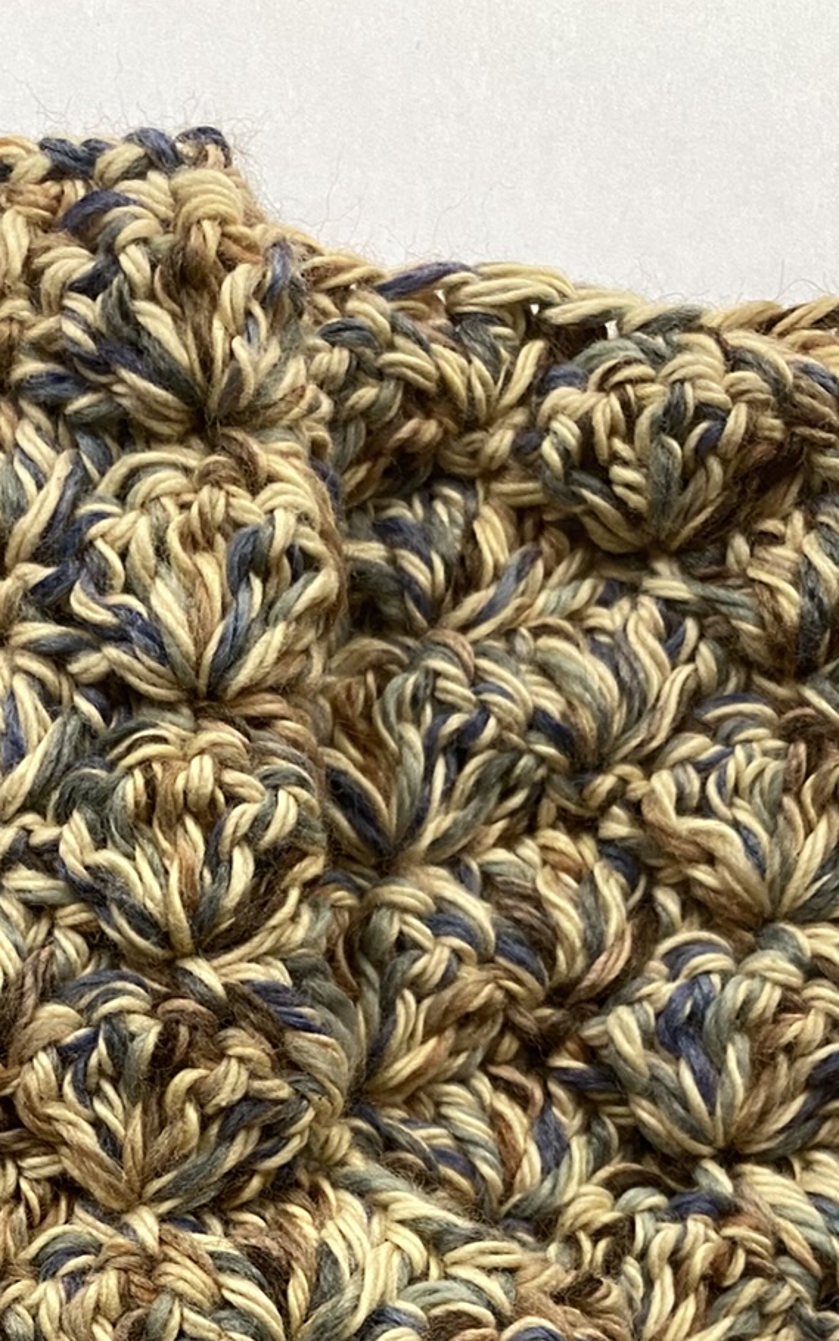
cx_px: 32
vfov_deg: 29.9
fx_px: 2268
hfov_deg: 20.4
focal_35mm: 62
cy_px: 1444
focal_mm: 4.25
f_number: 1.8
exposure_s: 1/60
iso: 125
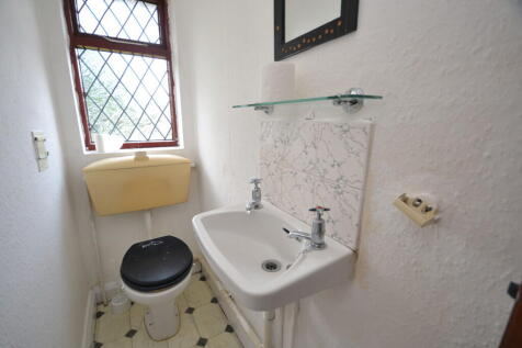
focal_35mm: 15
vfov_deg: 77.3
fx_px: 217
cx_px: 261
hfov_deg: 100.4
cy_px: 174
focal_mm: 10
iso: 400
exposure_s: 1/100
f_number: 5
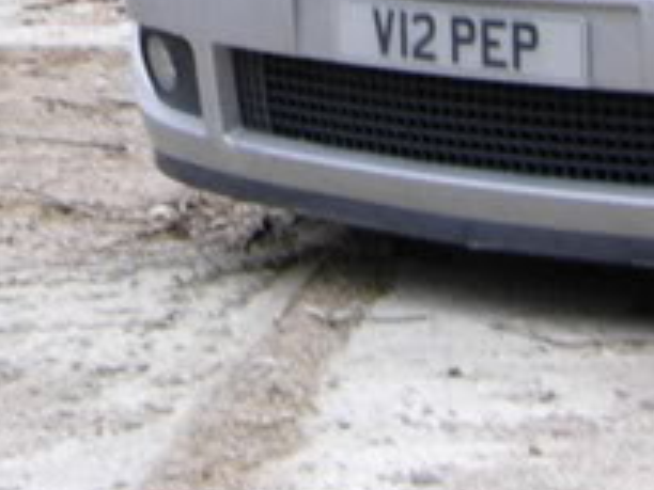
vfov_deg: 8.0
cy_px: -359
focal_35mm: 181
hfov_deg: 10.7
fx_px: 3420
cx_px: -164
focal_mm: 7.5
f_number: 2.7
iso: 50
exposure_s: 1/5.9
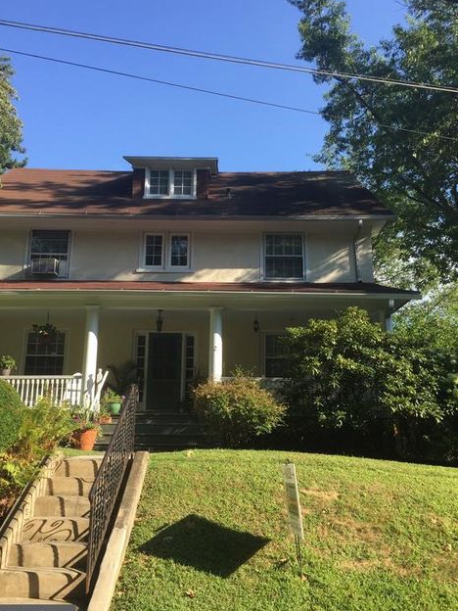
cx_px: 214
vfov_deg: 58.3
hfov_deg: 45.4
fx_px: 547
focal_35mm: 31
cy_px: 313
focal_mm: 4.15
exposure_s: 1/746
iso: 32
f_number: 2.2
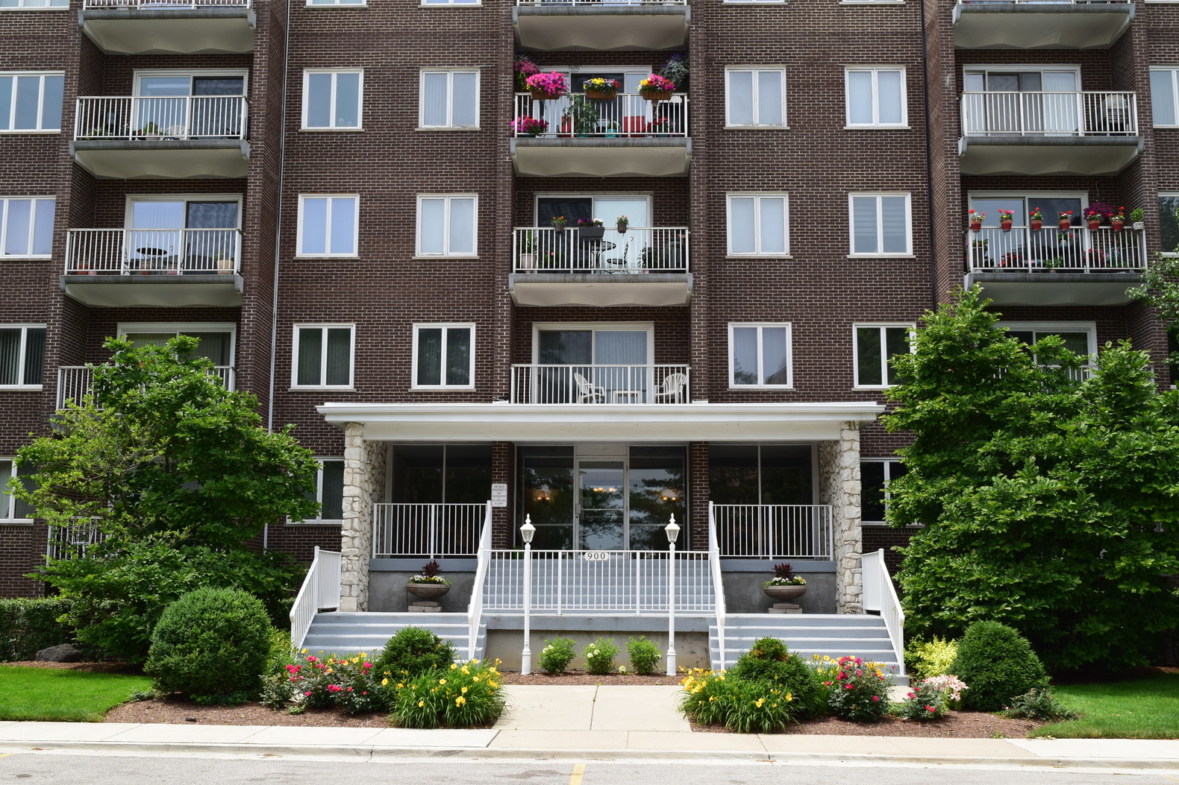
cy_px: 396
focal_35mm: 40
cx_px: 590
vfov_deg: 33.4
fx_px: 1310
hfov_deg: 48.5
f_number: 10
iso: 400
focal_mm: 26
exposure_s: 1/320
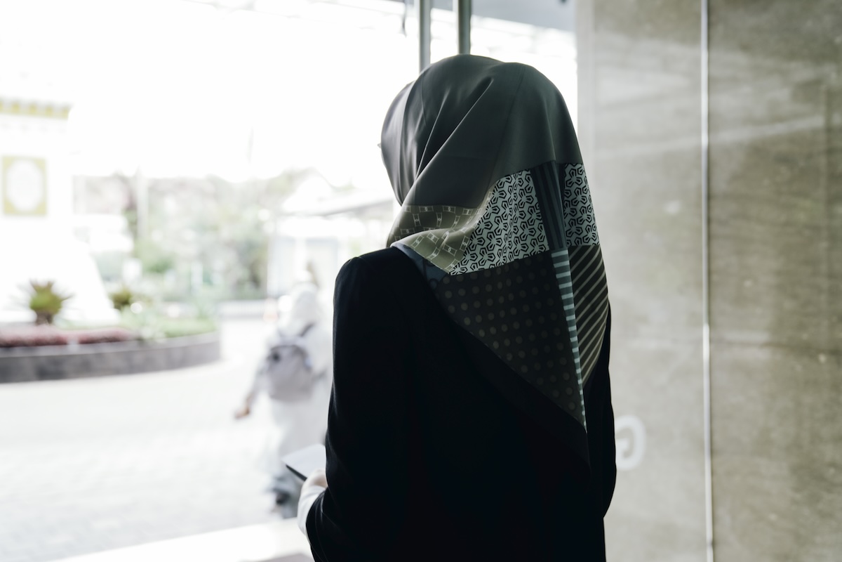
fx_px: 935
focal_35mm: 40
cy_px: 281
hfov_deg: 48.5
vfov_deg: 33.4
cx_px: 421
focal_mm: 40
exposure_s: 1/40
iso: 125
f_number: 2.8
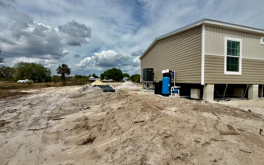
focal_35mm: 15
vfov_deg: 74.7
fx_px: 108
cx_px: 131
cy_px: 76
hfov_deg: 101.5
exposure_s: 1/4425
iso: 50
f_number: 2.2
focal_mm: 2.22
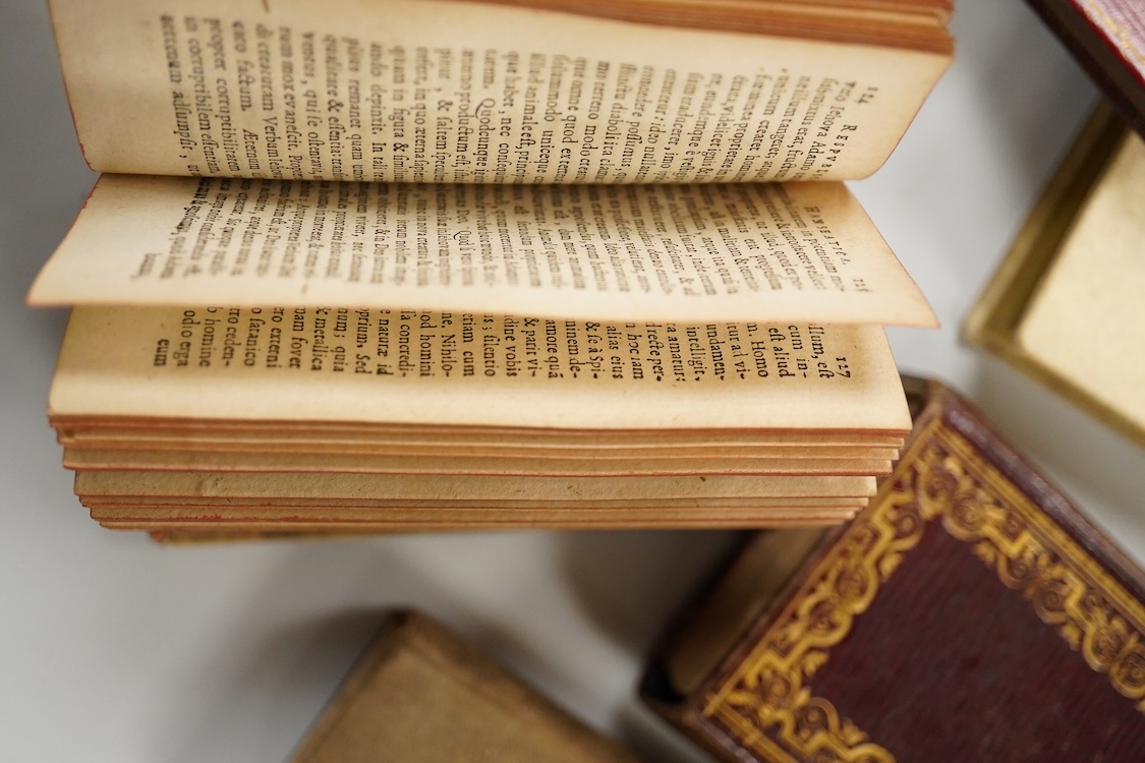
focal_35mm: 45
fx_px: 1431
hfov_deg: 43.6
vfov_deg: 29.9
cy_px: 382
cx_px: 572
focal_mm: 30
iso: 2500
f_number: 3.5
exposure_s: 1/320
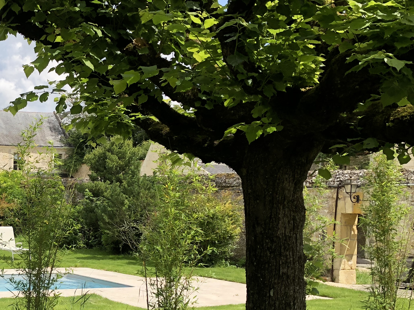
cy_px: 224
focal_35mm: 55
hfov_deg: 32.6
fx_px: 658
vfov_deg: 26.3
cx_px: 19
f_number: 1.8
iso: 20
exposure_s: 1/1869
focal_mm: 3.99
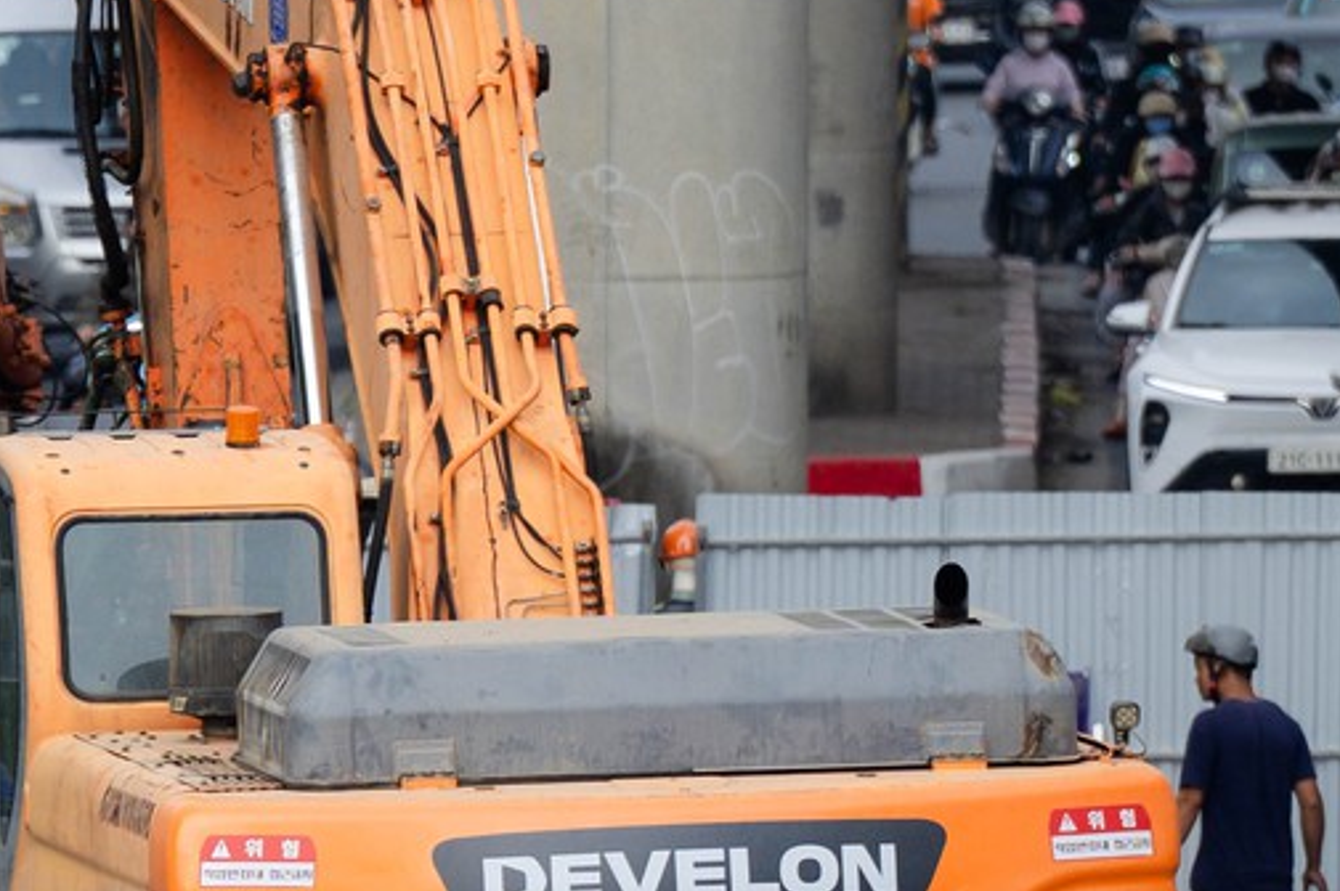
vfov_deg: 1.2
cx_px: -539
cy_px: 835
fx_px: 44190
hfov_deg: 1.7
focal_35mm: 1188
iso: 125
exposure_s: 1/640
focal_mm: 200
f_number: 3.2
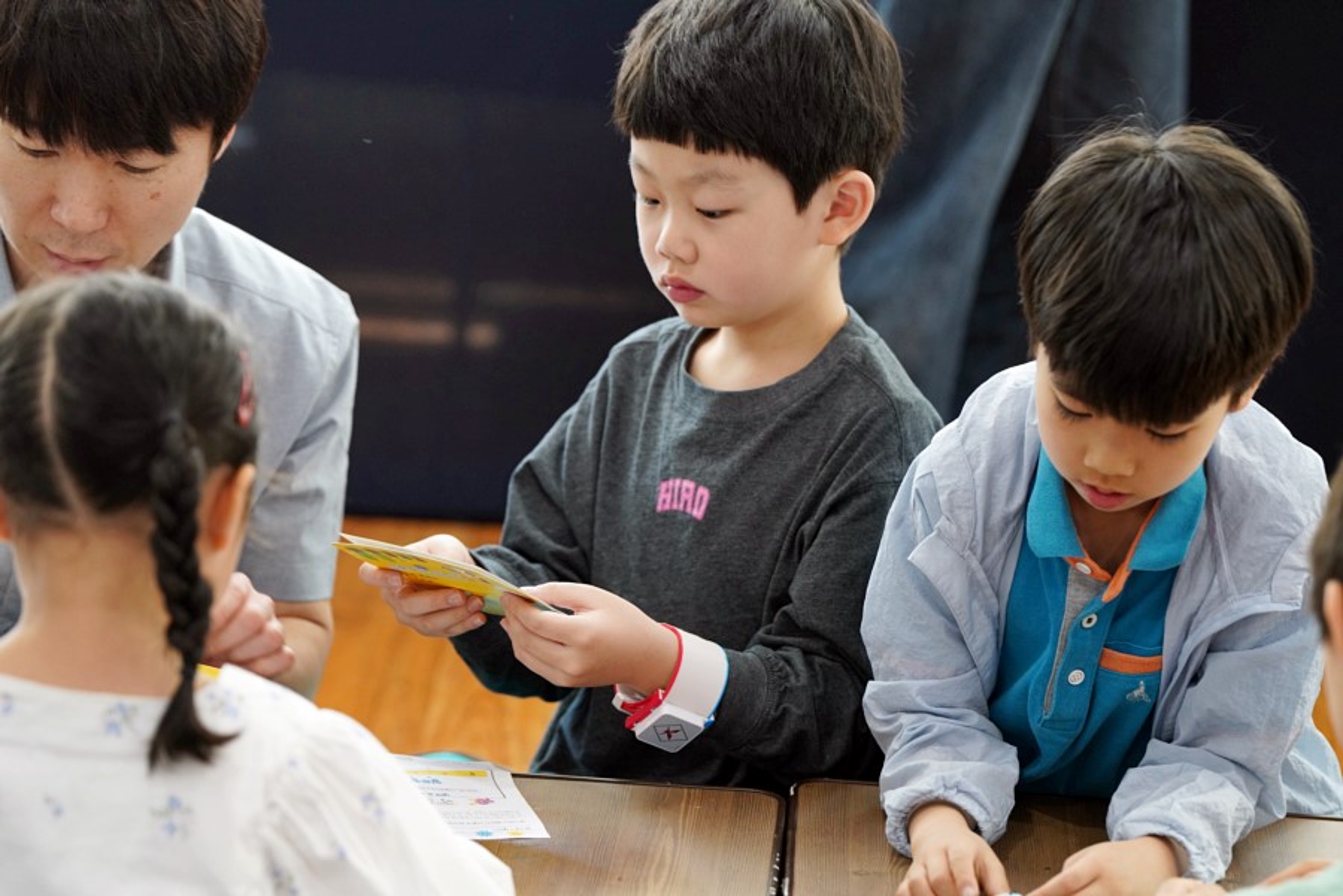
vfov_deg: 9.4
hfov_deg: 14.1
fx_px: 5446
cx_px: 672
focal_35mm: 146
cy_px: 448
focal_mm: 146
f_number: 4
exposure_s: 1/160
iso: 1600
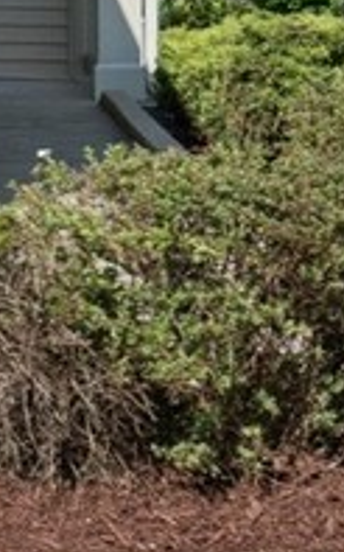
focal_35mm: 188
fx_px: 2825
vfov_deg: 10.9
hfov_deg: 5.9
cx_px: -1046
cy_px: -101
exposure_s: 1/640
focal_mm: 15
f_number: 8
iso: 250
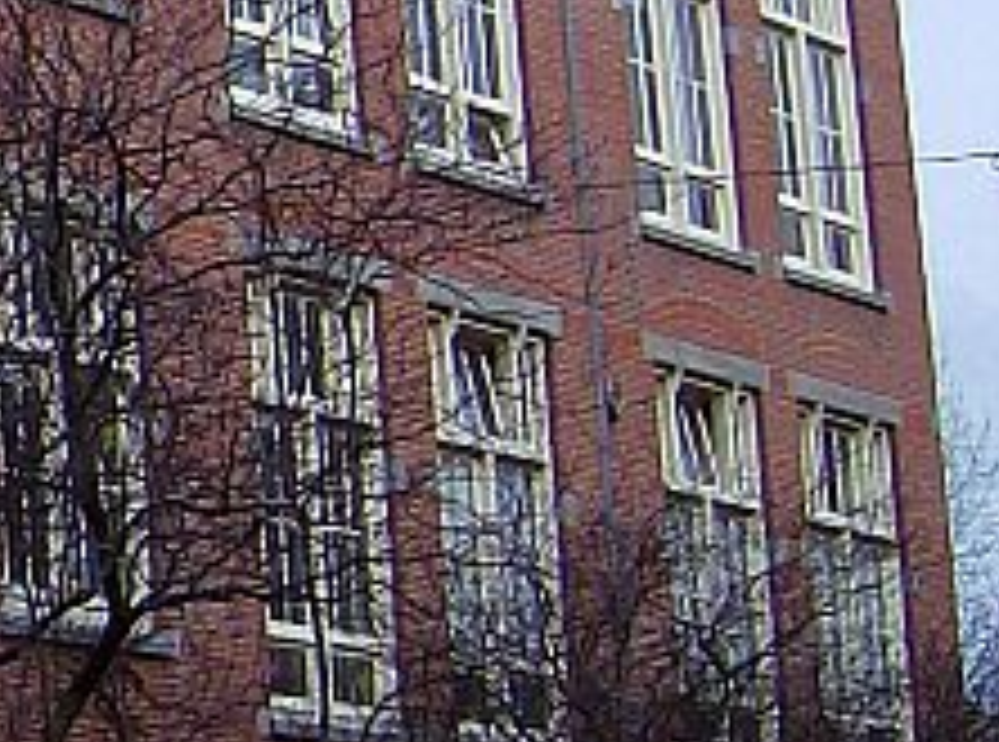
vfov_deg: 8.8
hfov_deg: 10.5
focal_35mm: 166
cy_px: -61
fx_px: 4775
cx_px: -1269
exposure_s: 1/514
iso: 100
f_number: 4.7
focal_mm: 6
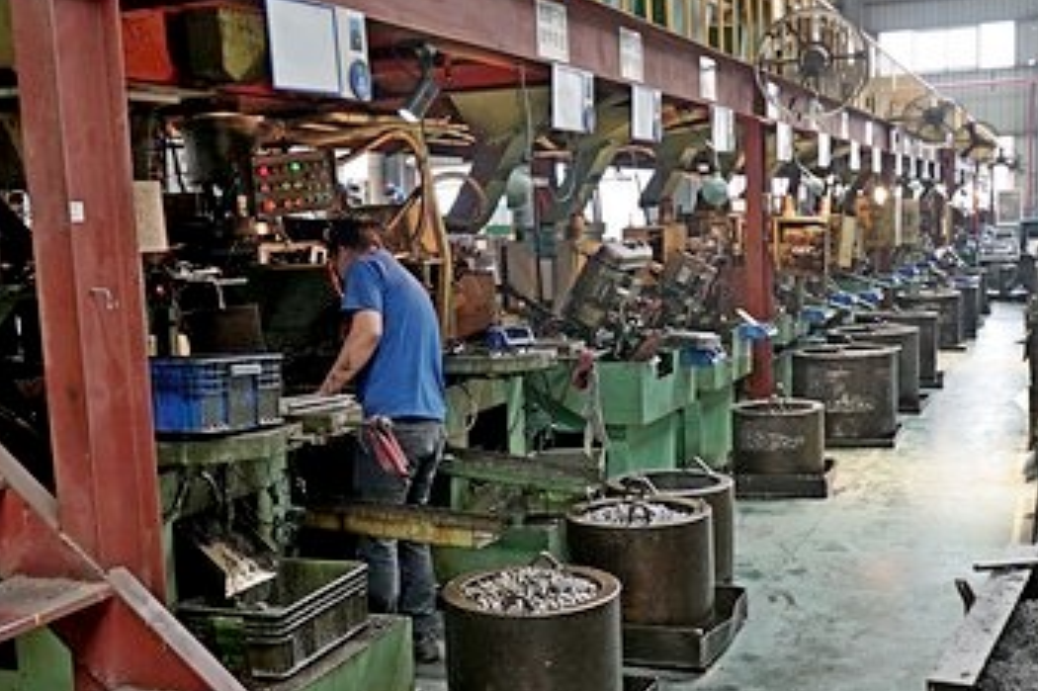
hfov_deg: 53.1
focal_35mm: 36
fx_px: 1037
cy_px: 400
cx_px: 466
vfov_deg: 36.8
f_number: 3.5
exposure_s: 1/160
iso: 2000
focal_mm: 28
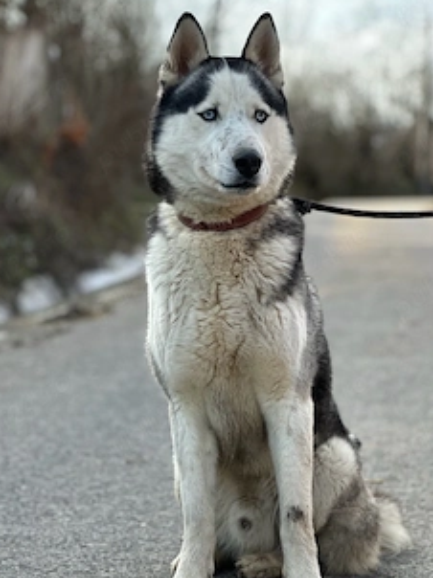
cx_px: 195
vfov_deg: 19.3
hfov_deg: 14.5
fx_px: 1704
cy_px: 295
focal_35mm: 102
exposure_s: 1/164
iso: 40
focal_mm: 9
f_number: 2.8
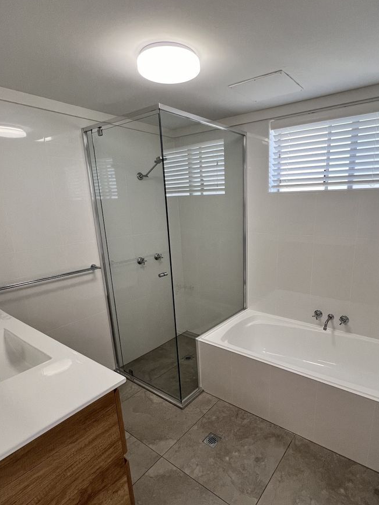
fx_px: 263
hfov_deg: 71.1
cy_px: 277
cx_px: 220
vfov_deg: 87.5
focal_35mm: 18
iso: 100
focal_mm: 1.57
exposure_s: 1/100
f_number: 1.8
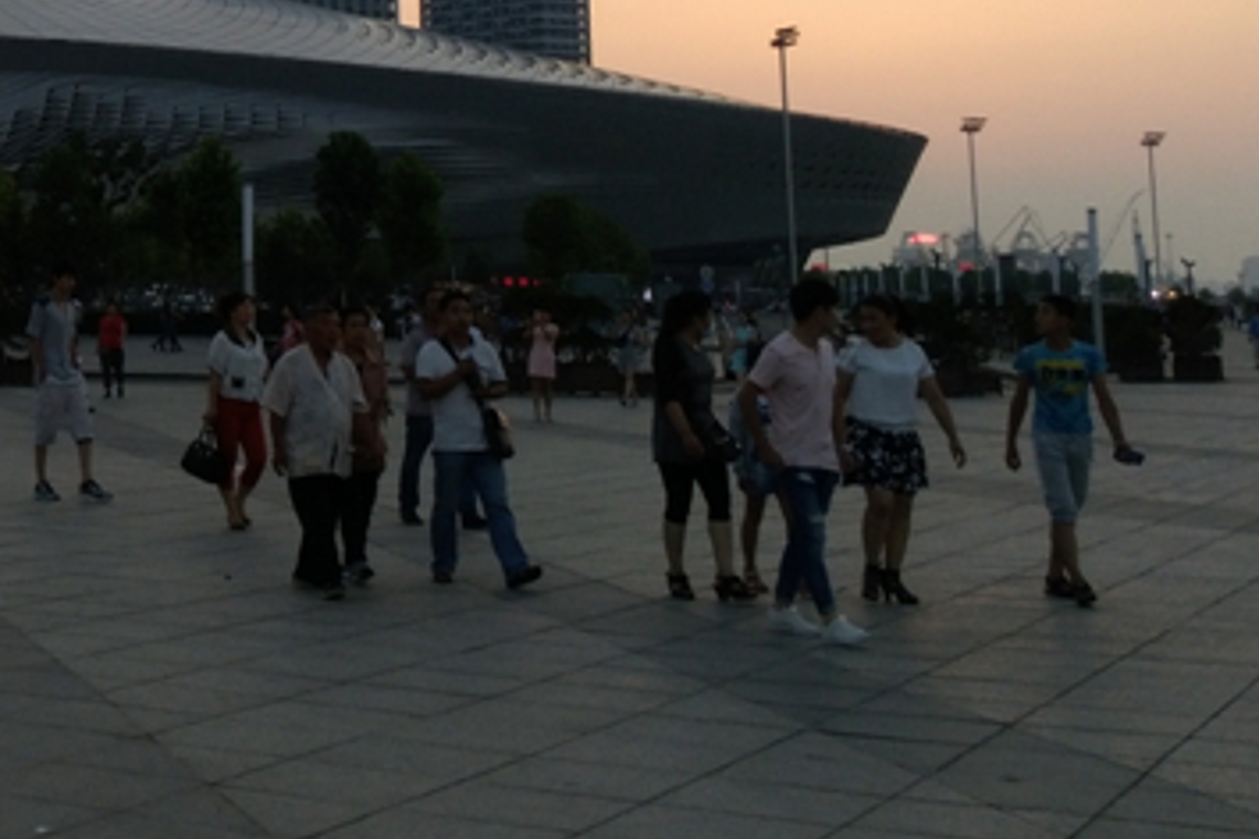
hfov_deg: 25.3
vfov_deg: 17.8
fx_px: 2588
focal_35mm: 74
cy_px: -76
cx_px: -132
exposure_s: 1/159
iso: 100
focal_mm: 3.79
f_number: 2
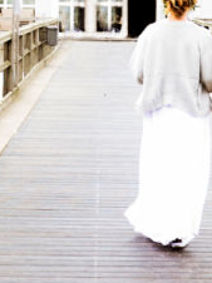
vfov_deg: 12.7
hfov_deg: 9.6
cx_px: 125
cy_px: 31
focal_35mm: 154
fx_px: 1260
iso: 800
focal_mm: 32
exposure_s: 1/160
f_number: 4.5
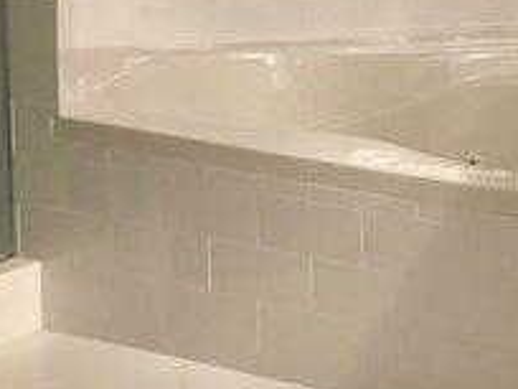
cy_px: -33
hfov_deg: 14.7
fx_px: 1751
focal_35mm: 117
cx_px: 933
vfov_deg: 12.5
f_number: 1.8
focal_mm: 3.99
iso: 40
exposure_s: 1/20
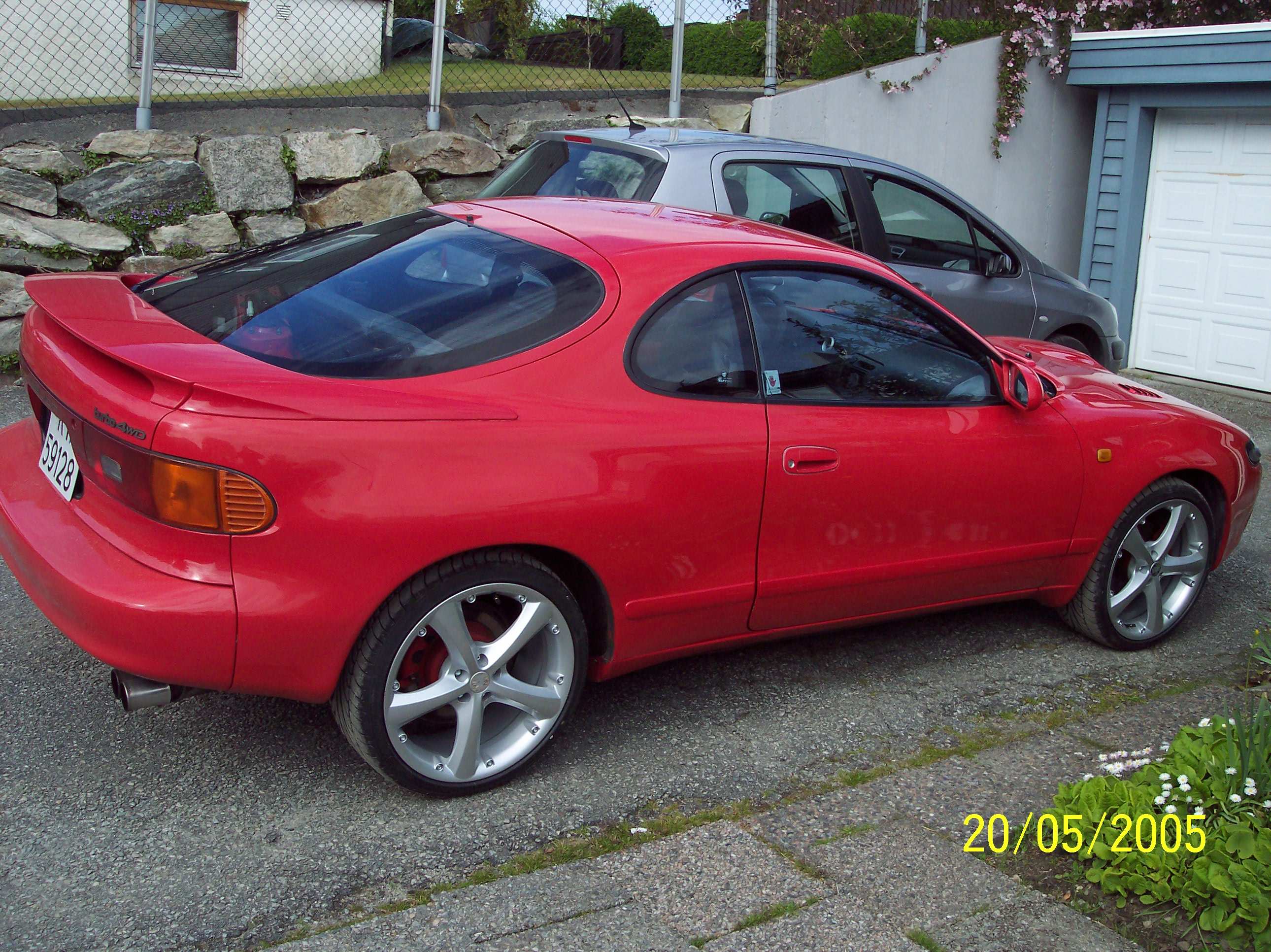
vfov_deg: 37.7
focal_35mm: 38
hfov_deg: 49.0
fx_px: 1394
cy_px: 476
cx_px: 636
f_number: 4.8
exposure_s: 1/500
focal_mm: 8
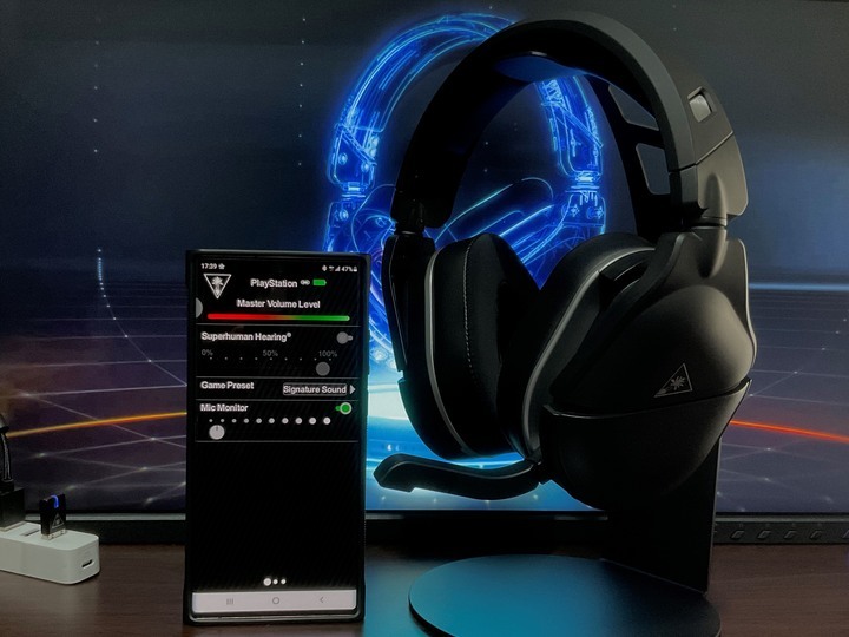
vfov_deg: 48.2
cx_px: 424
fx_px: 711
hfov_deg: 61.7
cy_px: 318
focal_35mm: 29
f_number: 1.8
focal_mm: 3
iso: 250
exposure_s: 1/40
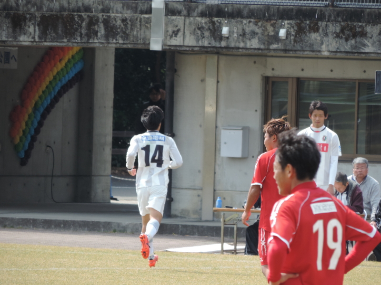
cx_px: 190
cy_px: 142
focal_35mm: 700
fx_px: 7705
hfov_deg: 2.8
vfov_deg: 2.1
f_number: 5
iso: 140
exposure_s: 1/400
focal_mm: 124.8
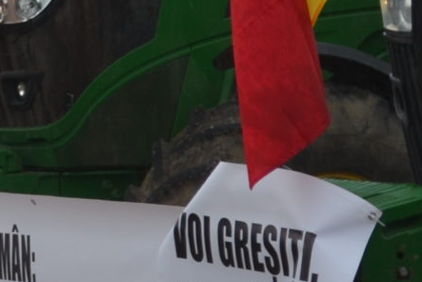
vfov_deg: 3.5
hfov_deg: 5.1
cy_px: -164
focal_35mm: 390
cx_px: -596
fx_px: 4573
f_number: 7.1
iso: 100
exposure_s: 1/200
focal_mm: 45
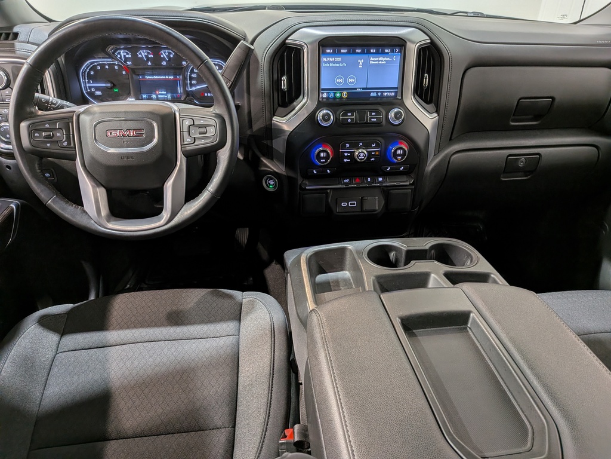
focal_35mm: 24
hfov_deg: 71.6
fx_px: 424
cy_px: 230
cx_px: 306
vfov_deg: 56.8
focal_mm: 4.53
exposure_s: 1/100
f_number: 1.7
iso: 29
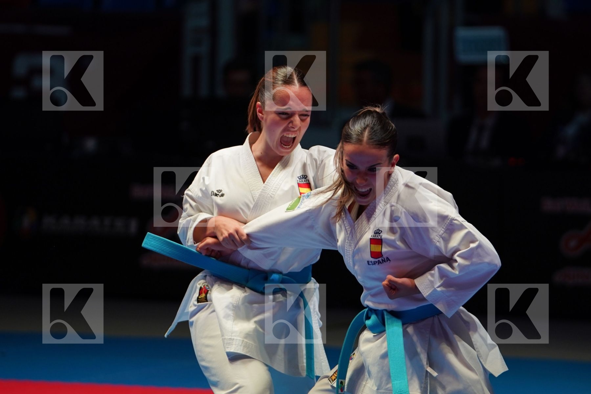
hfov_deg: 7.7
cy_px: 197
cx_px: 296
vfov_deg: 5.1
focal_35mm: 268
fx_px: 4399
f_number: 2.8
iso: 640
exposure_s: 1/500
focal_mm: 179
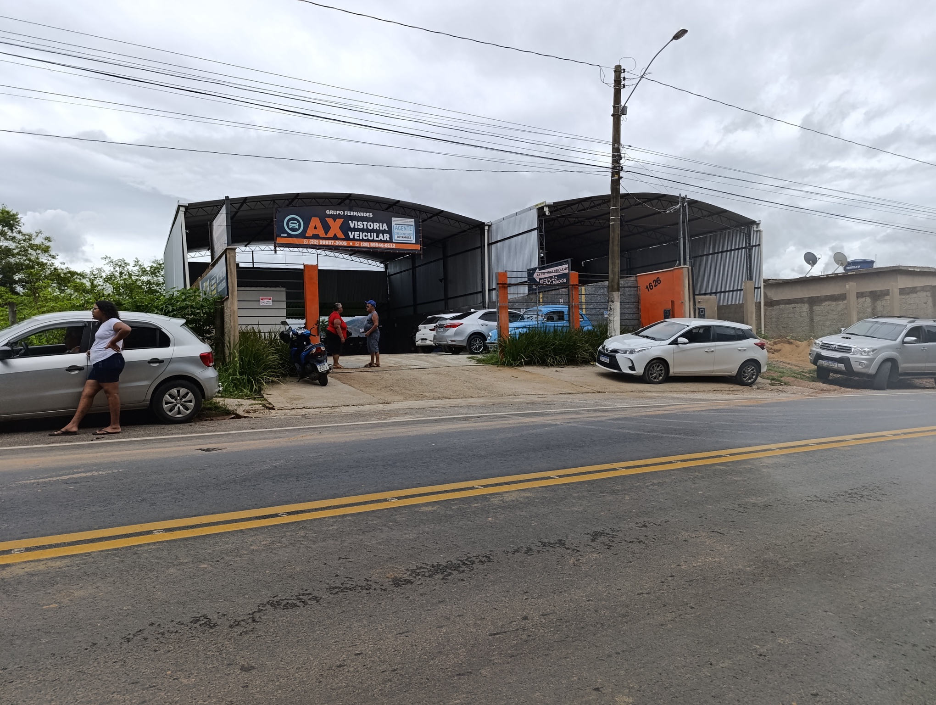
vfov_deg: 59.0
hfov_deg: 73.8
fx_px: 623
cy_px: 352
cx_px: 468
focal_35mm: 23
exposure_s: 1/552
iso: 50
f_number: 1.6
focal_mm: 6.14
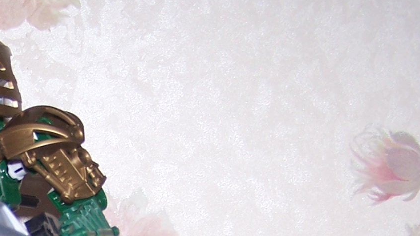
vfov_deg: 10.4
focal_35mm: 113
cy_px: 339
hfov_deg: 18.1
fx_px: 1259
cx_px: -64
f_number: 2.8
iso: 80
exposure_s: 1/60
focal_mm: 6.3
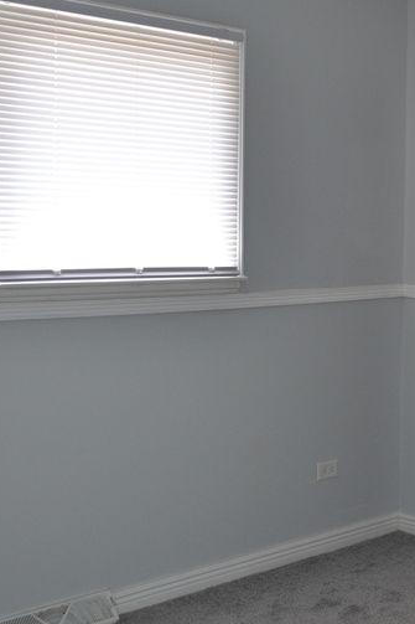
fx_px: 1004
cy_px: 292
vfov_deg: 34.5
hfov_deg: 22.3
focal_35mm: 58
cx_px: 437
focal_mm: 18
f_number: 4
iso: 320
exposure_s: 1/125
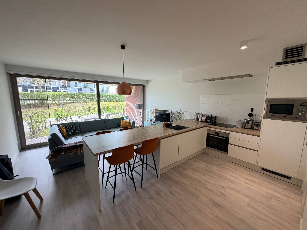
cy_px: 115
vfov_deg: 85.7
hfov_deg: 102.1
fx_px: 124
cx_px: 154
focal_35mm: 14
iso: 250
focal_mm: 2.22
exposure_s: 1/121
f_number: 2.2
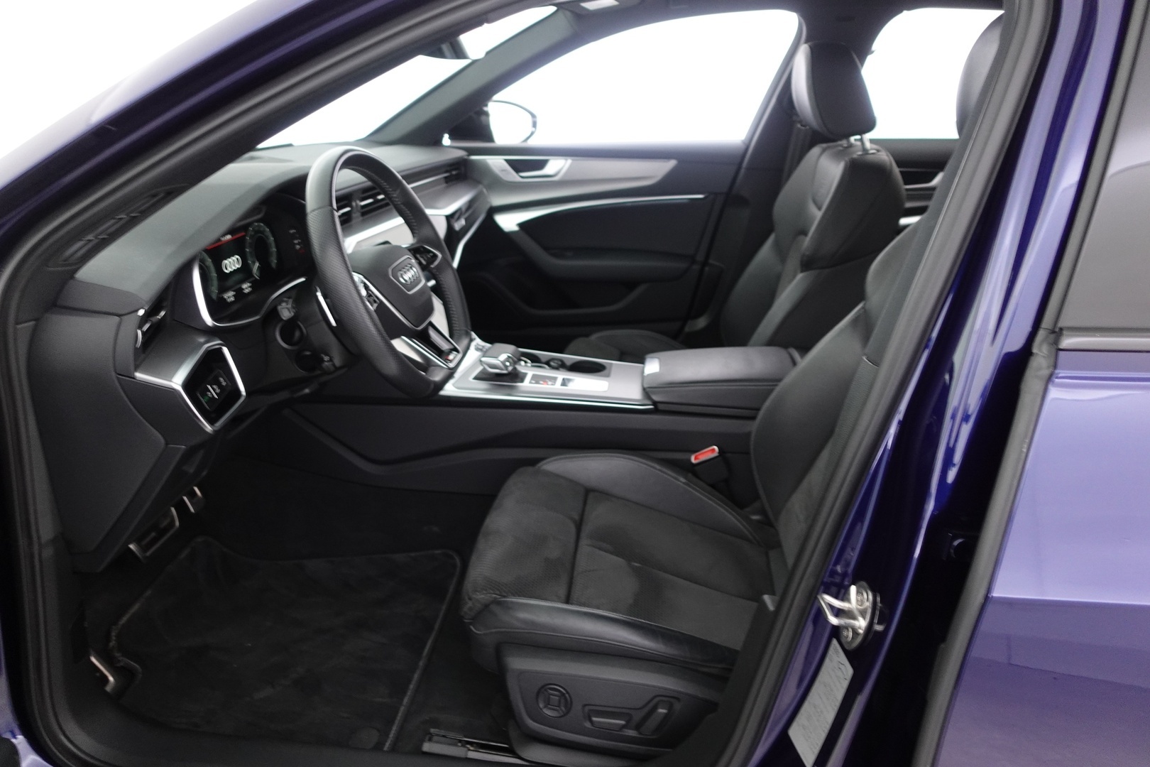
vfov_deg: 53.1
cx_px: 575
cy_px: 384
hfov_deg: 73.7
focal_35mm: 24
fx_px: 767
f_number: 1.8
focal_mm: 9.4
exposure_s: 1/25
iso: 800
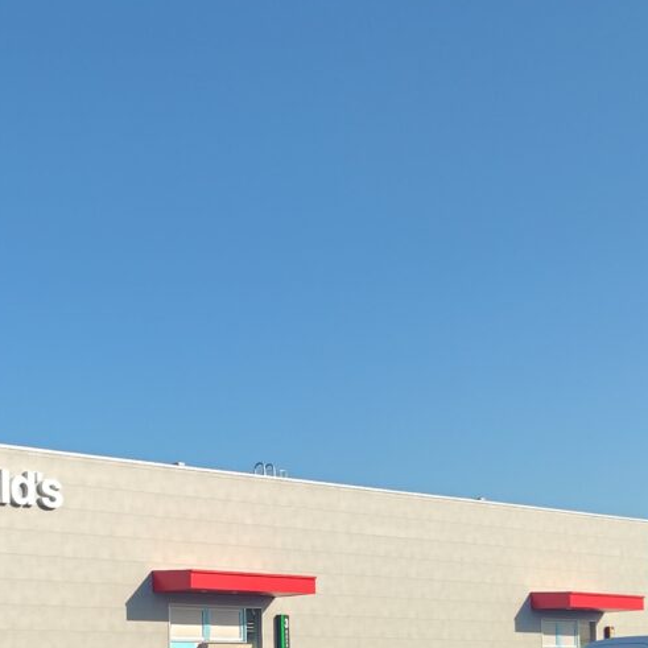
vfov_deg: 30.4
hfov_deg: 31.7
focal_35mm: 53
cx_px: 176
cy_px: 619
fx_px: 1122
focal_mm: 5.6
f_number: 1.9
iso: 50
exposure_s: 1/2317
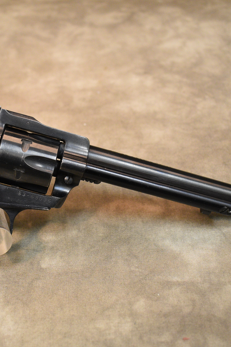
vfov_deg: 38.4
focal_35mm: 52
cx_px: 55
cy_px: 174
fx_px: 498
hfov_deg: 25.8
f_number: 3.8
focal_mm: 23
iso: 1800
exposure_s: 1/125
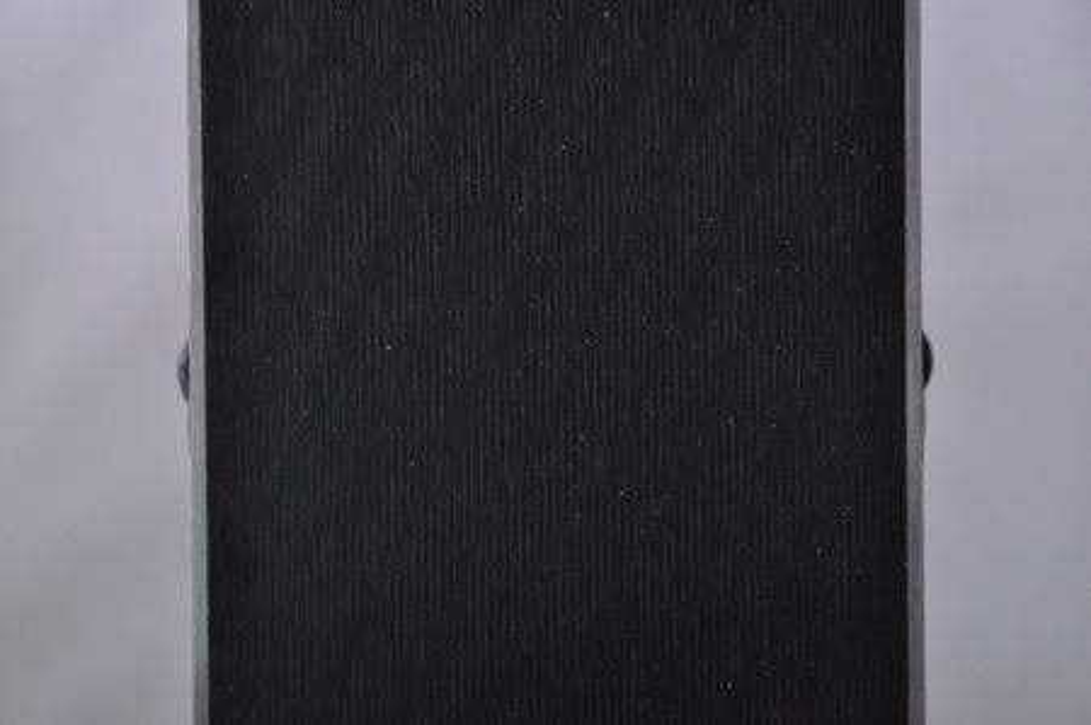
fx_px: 4768
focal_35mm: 158
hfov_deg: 13.1
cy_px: 362
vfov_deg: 8.7
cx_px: 546
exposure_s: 1/125
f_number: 9.5
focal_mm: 105
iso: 3200
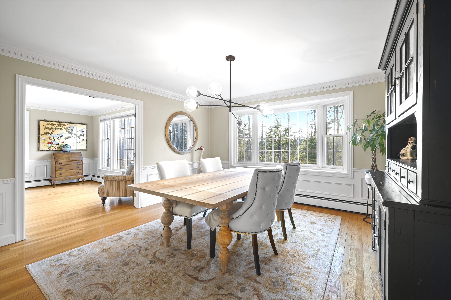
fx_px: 188
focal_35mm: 15
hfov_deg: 100.4
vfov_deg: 77.2
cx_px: 226
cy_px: 150
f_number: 7.1
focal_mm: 15
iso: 250
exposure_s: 2.5
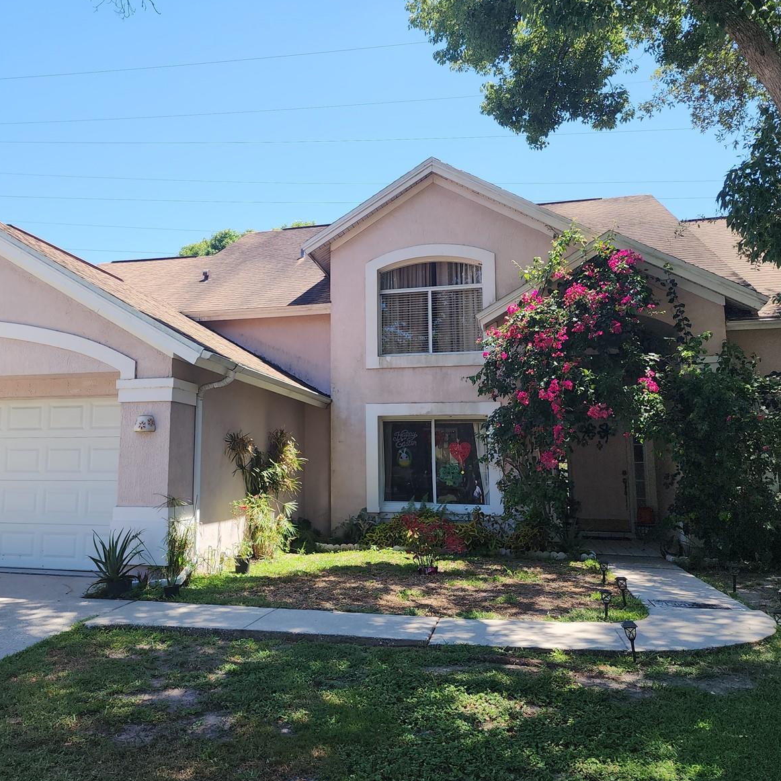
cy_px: 384
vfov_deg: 57.3
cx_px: 308
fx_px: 715
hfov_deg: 56.8
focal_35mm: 28
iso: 12
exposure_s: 1/390
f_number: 1.8
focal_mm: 6.4
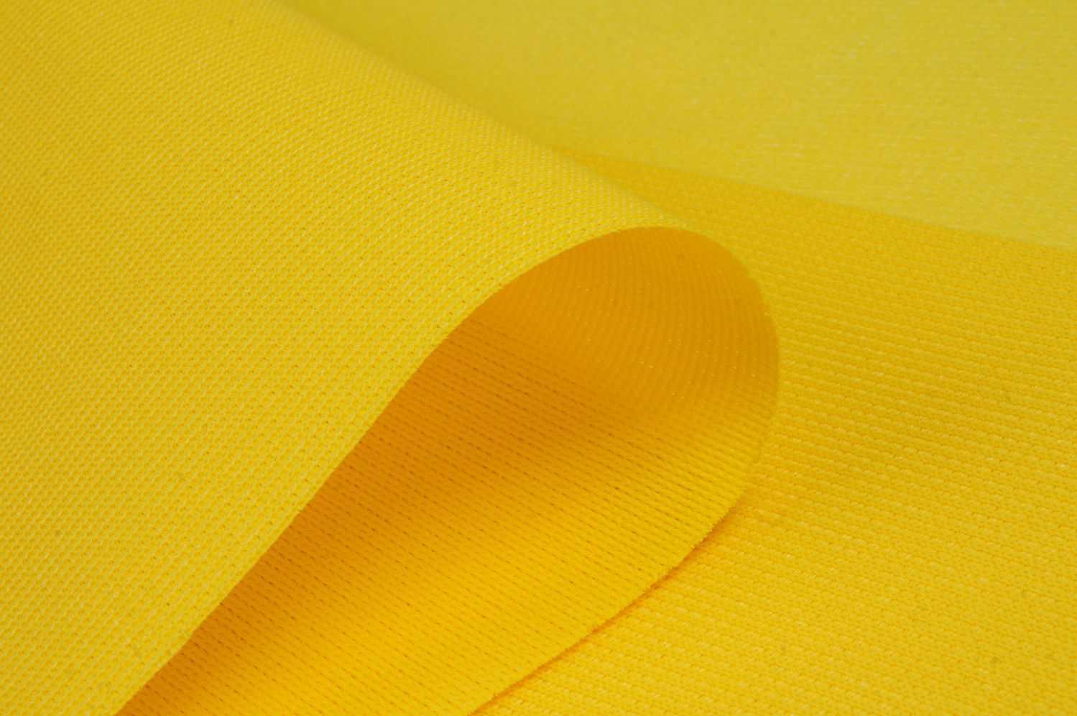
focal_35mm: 105
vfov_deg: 13.0
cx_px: 538
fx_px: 3138
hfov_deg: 19.5
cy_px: 358
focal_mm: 70
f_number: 18
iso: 200
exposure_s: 1/60
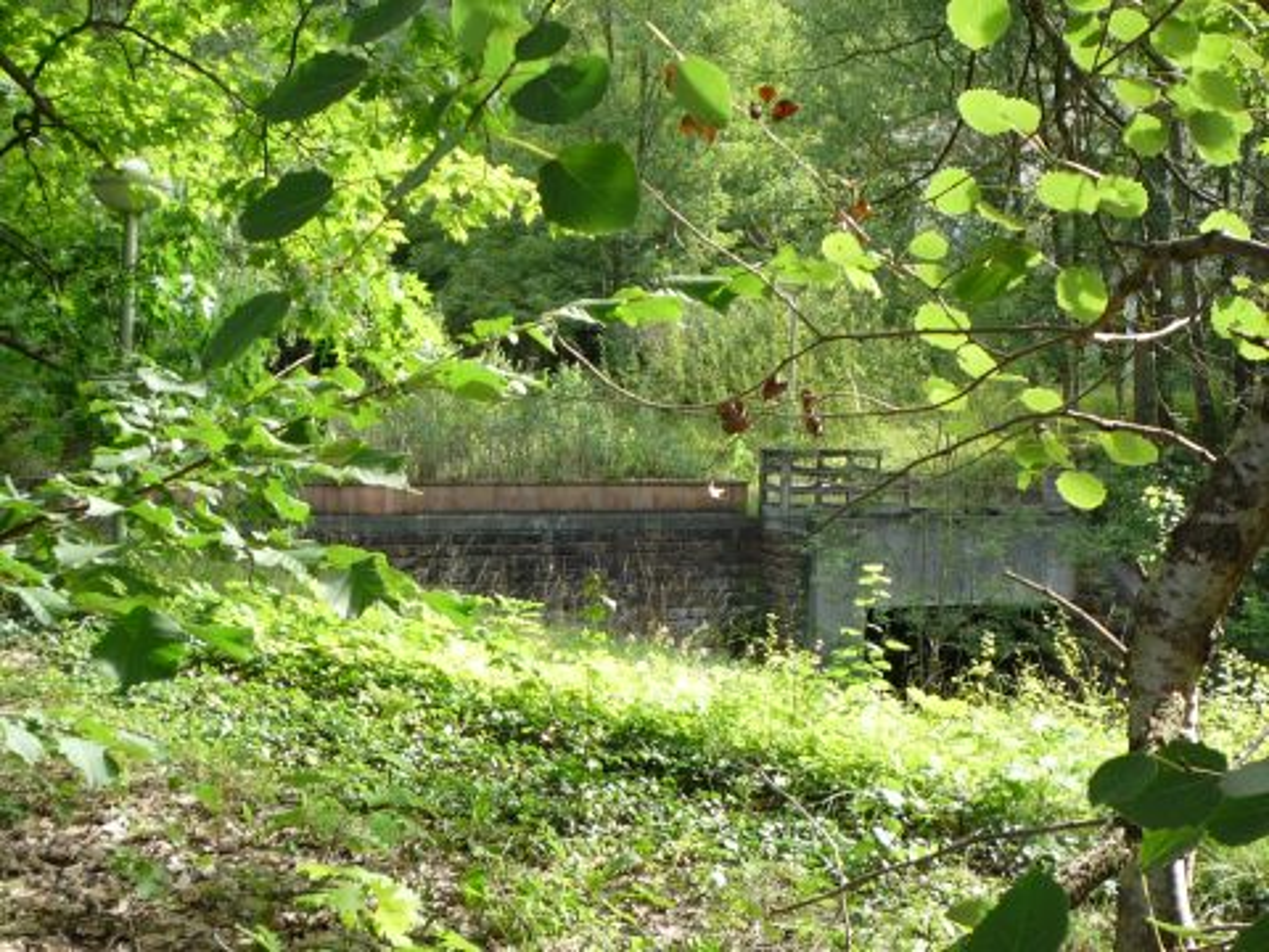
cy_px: 476
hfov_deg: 36.8
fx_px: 1906
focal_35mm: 52
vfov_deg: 28.0
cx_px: 634
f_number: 3.3
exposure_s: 1/100
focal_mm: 5.3
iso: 100
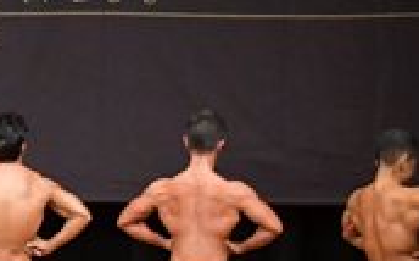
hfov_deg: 4.9
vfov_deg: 3.1
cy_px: 293
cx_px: -242
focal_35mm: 427
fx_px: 4870
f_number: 5.6
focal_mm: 62
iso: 5000
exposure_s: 1/400
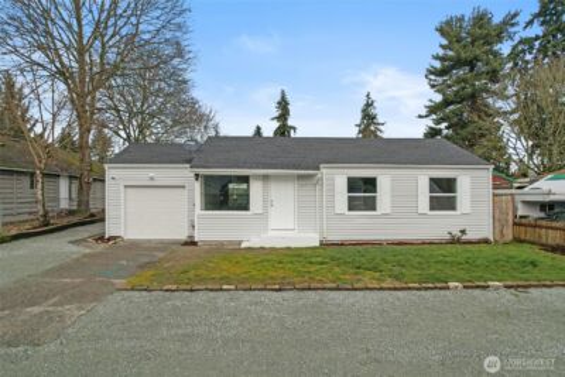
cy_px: 188
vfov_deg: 57.3
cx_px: 282
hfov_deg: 78.6
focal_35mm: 22
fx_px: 345
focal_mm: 8.38
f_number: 2.8
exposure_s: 1/1600
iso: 120
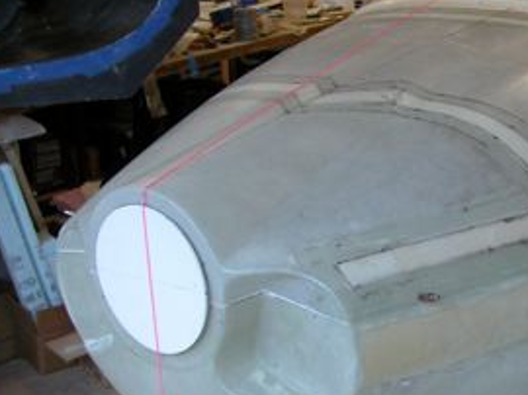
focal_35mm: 83
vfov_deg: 17.7
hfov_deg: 22.6
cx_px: 538
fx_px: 1265
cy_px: 233
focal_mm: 9
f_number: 3.2
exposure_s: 1/77.4
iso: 200
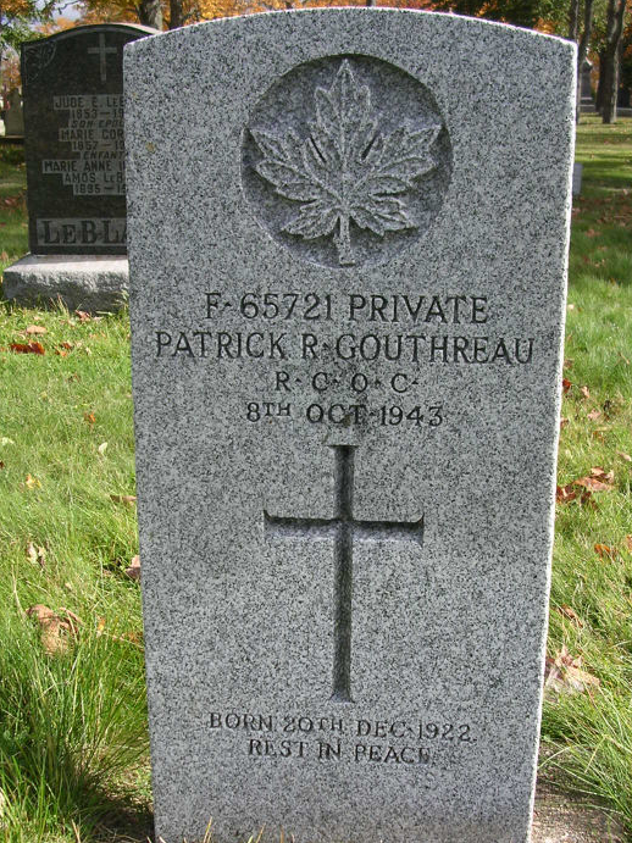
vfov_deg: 42.9
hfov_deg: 32.9
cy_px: 473
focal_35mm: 44
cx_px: 336
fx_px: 1071
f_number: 2.8
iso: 100
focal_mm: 5.8
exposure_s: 1/536
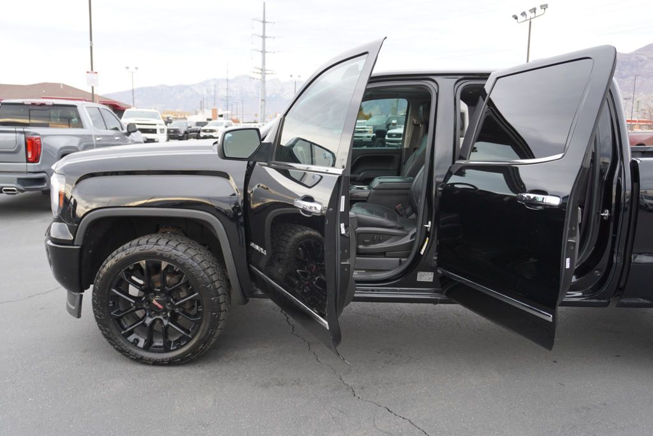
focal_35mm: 28
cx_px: 326
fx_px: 517
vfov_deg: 45.7
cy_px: 218
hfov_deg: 64.5
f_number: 4
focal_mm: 19
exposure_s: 1/60
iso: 100
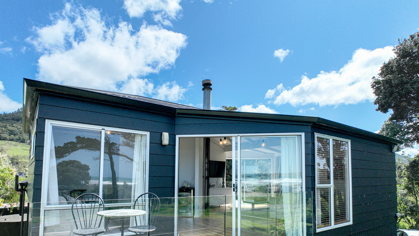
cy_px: 157
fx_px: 300
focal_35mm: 27
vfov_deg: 42.3
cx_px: 214
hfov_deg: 69.9
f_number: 2.8
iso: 300
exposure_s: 1/4000
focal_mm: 12.29
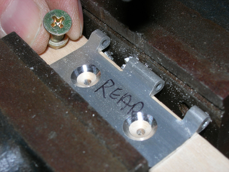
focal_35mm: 72
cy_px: 86
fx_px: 476
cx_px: 114
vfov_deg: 20.4
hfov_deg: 27.0
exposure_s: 1/60.1
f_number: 6.3
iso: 64
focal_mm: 14.9
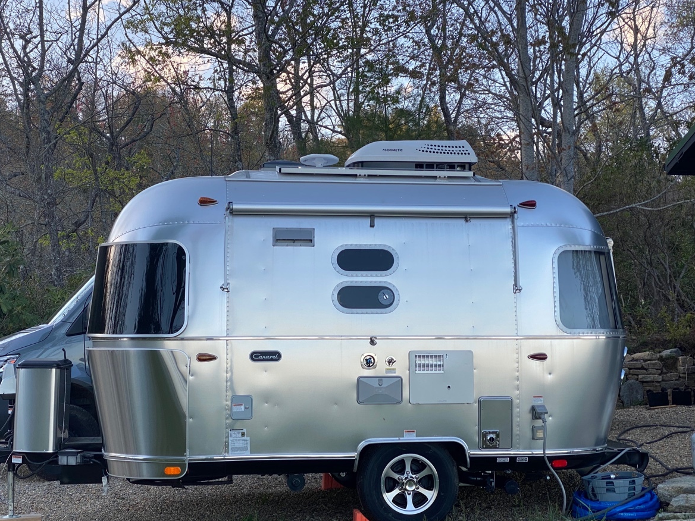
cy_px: 248
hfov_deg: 33.8
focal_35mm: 57
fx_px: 1144
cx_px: 327
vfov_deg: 25.7
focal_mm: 6
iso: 20
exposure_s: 1/185
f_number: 2
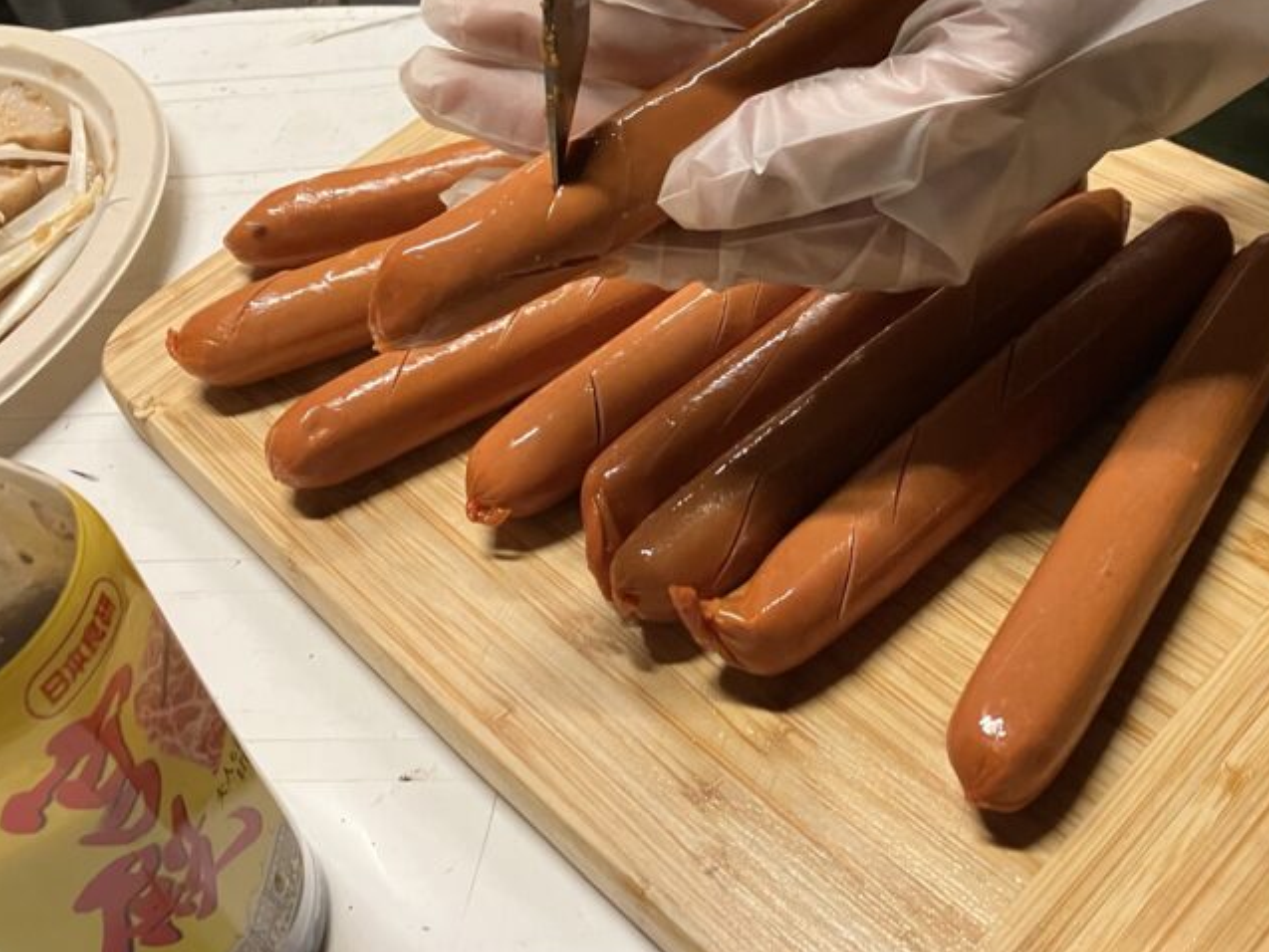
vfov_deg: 31.6
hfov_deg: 41.8
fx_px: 1650
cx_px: 785
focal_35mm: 45
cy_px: 237
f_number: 1.8
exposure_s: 1/40
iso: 400
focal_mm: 3.99
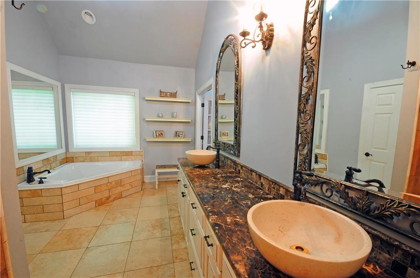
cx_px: 210
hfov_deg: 100.5
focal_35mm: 15
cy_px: 139
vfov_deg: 77.1
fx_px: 175
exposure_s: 4
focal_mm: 10
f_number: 22
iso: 400
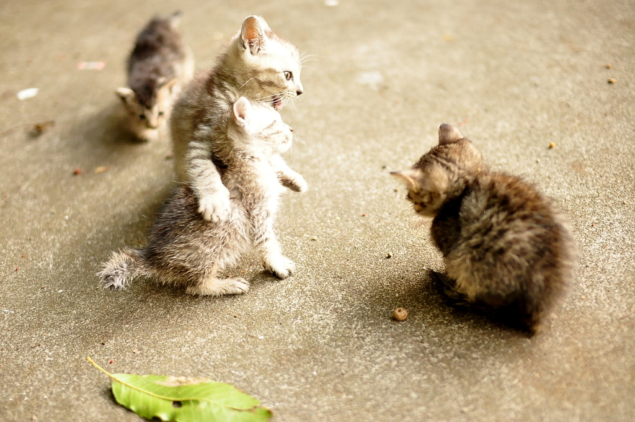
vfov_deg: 29.8
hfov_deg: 43.7
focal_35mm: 45
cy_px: 211
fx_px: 793
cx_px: 318
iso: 800
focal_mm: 30
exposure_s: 1/1000
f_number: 1.8
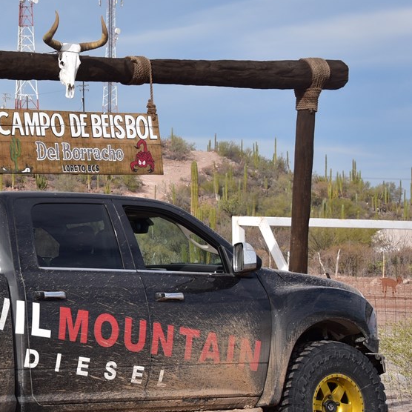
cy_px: 172
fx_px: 1912
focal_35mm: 142
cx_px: -19
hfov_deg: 12.1
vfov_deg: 12.3
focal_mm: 62
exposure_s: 1/400
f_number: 13
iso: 320
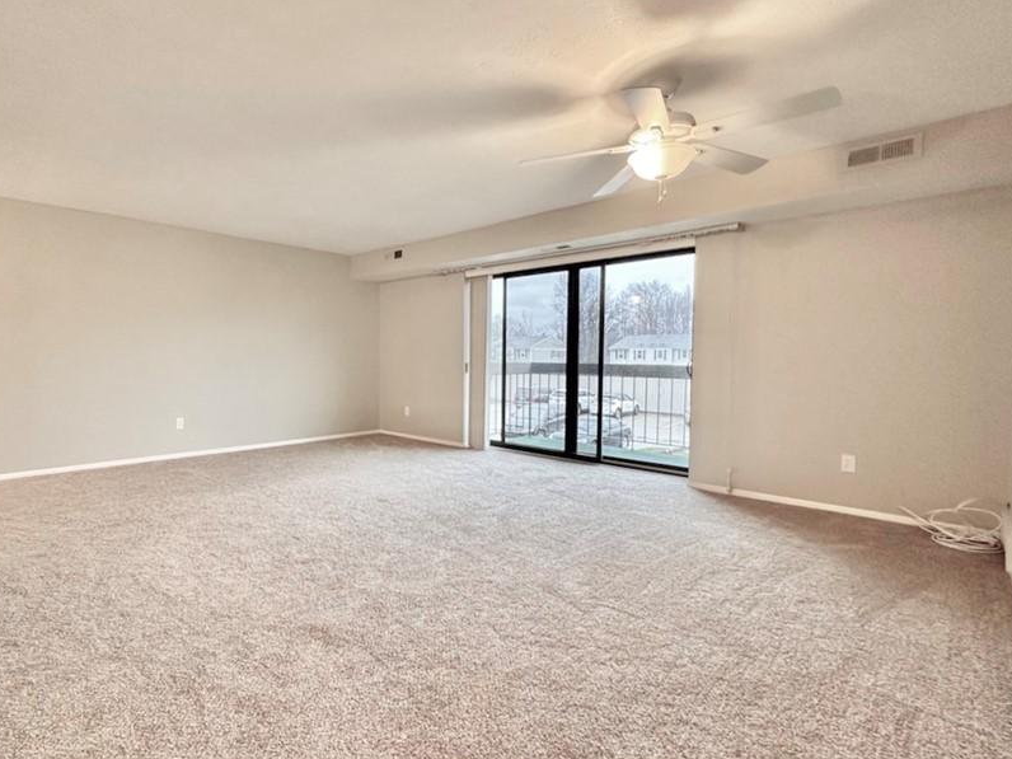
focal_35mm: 18
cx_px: 411
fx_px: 526
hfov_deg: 86.8
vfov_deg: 71.6
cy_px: 384
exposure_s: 1/60
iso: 200
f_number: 2.2
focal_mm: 2.22
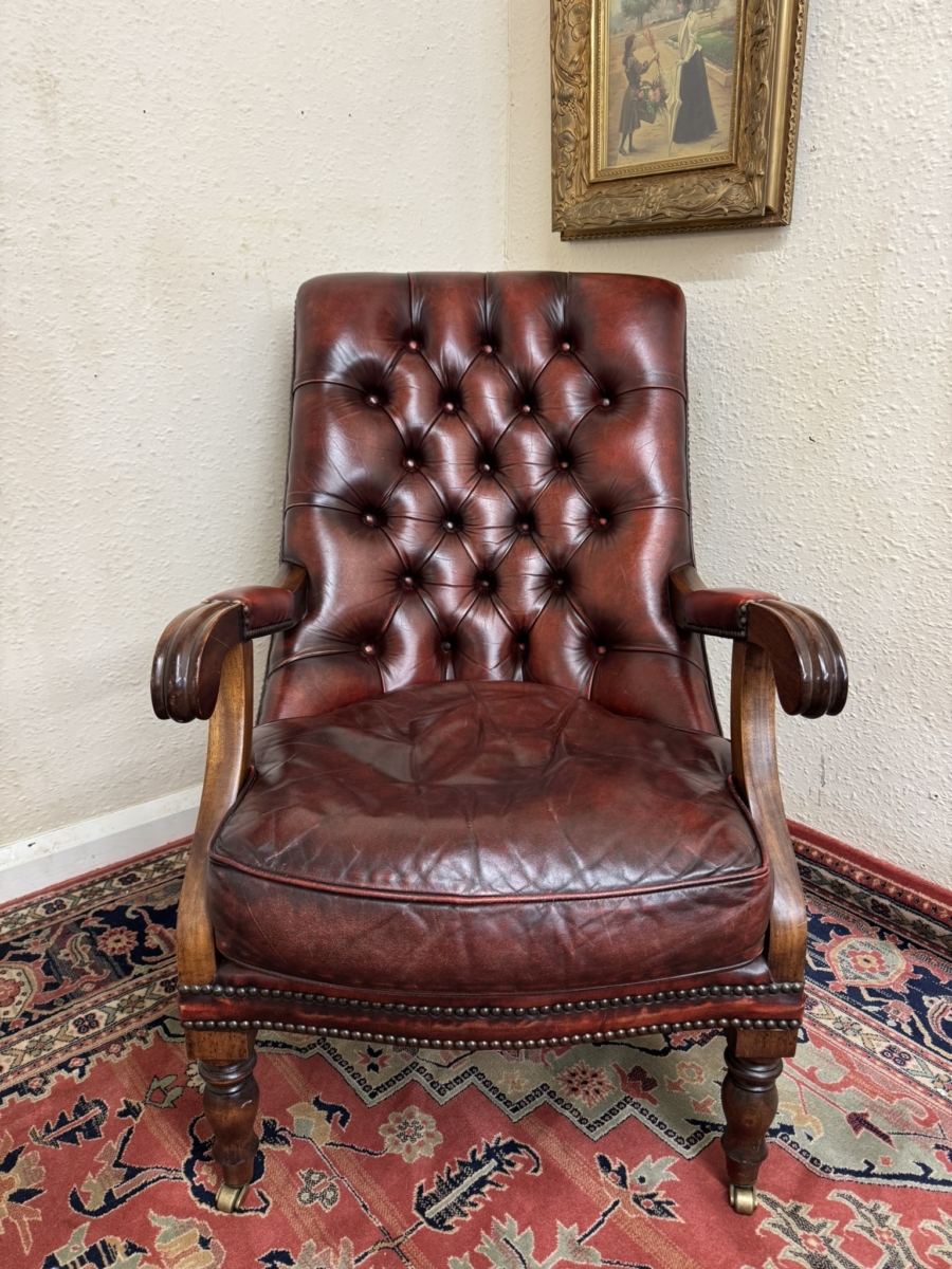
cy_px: 634
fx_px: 880
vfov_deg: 71.6
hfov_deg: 56.8
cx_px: 476
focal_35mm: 24
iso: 200
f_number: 1.78
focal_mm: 6.76
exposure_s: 1/50
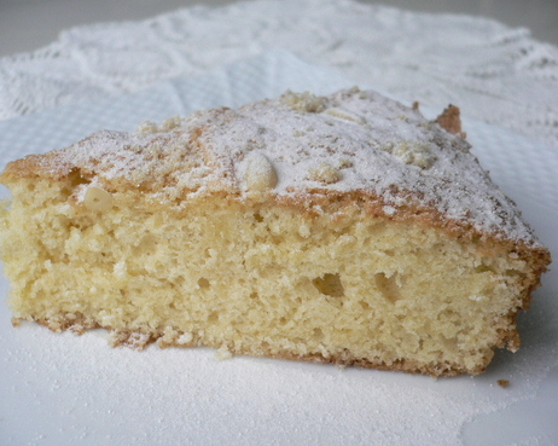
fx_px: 611
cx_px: 274
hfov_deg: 49.1
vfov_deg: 40.1
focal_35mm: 37
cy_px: 225
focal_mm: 5.8
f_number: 2.8
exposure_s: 1/320
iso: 80
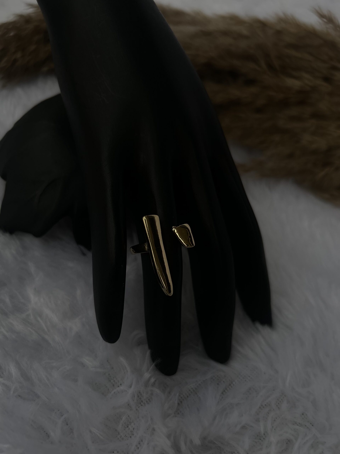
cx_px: 170
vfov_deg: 67.3
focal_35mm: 26
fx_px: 340
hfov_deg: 53.1
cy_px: 227
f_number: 1.5
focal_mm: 5.7
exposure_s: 1/35
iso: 640
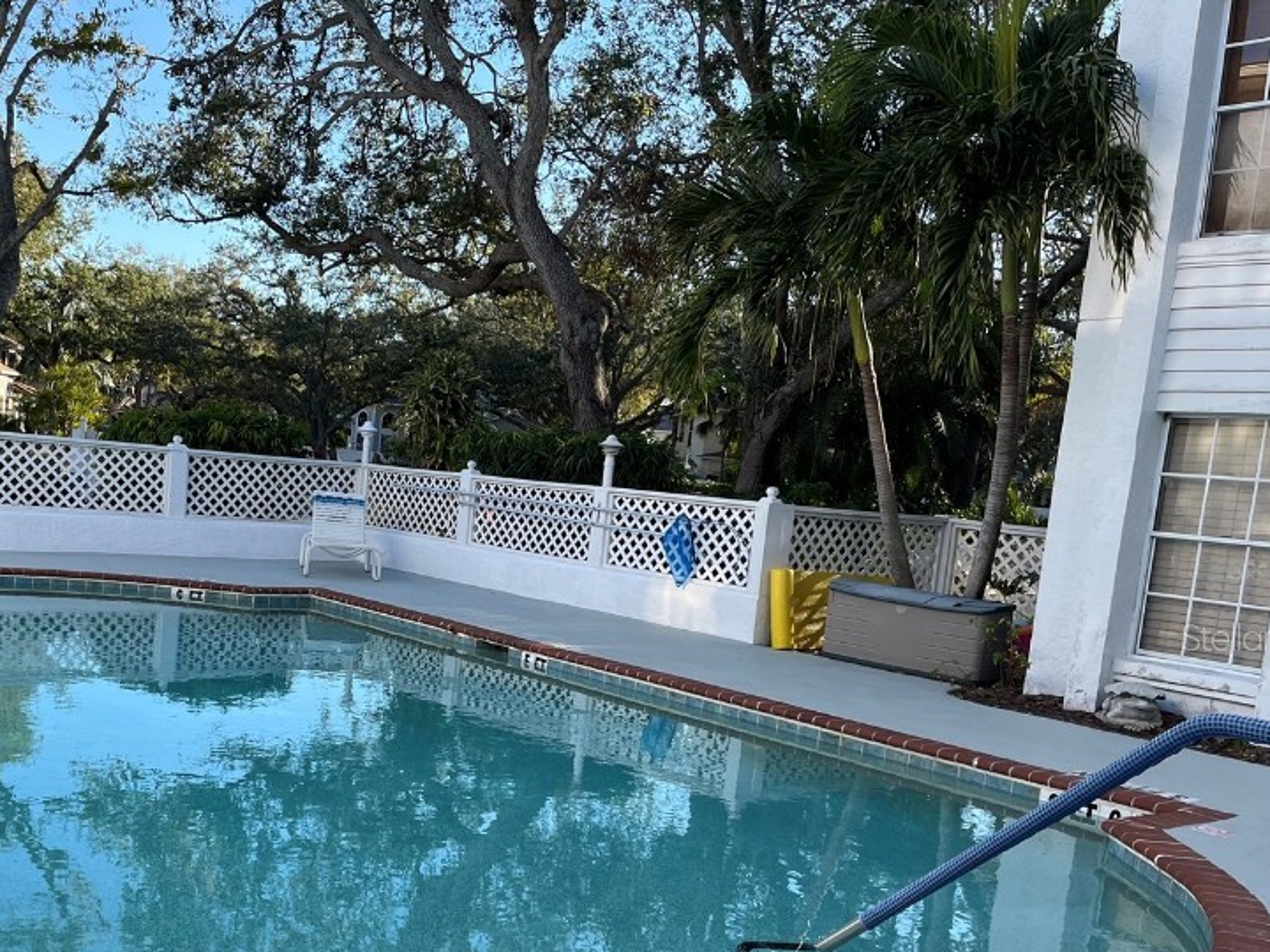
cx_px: 444
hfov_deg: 49.4
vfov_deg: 38.2
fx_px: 1357
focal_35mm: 37
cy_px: 636
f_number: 1.6
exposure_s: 1/766
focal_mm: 5.1
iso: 50
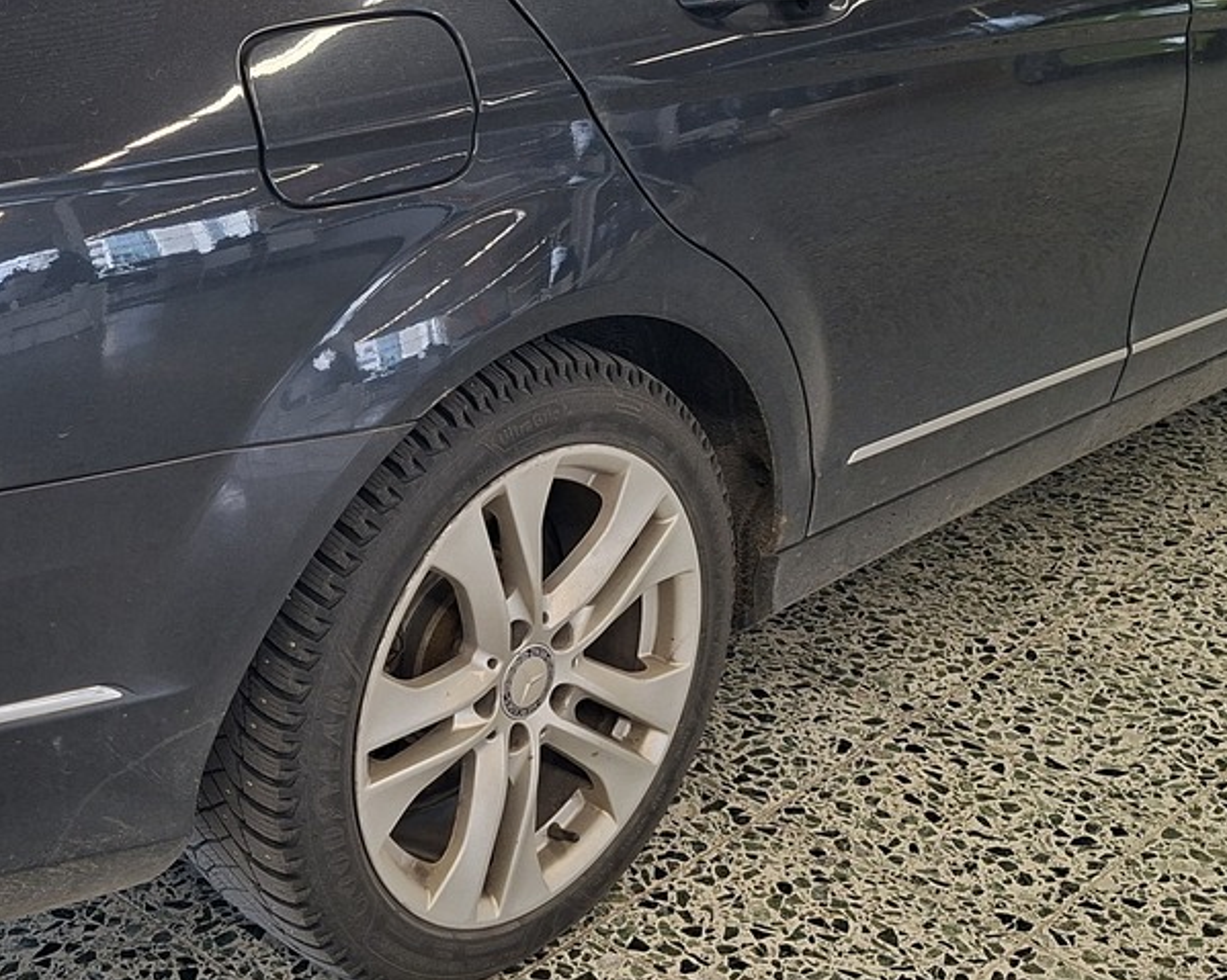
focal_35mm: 54
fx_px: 1961
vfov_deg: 27.9
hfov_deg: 34.0
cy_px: 317
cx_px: 291
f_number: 1.8
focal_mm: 5.54
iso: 100
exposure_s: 1/100
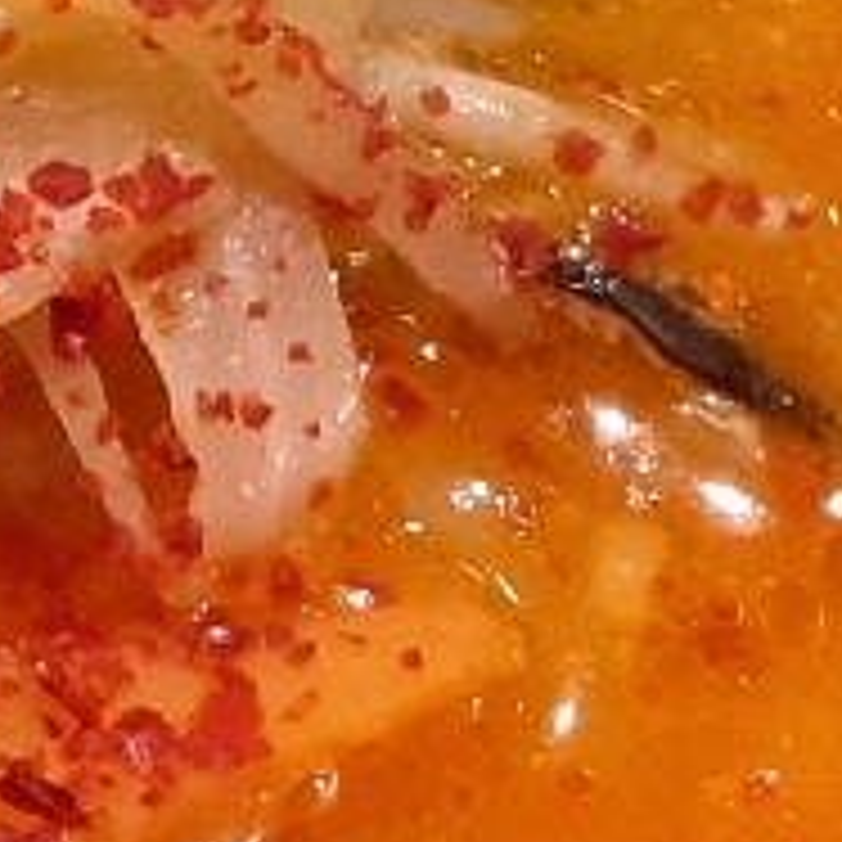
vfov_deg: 8.3
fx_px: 5752
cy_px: 77
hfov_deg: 7.9
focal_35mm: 209
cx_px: -1054
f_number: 1.9
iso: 125
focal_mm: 3.6
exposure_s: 1/50
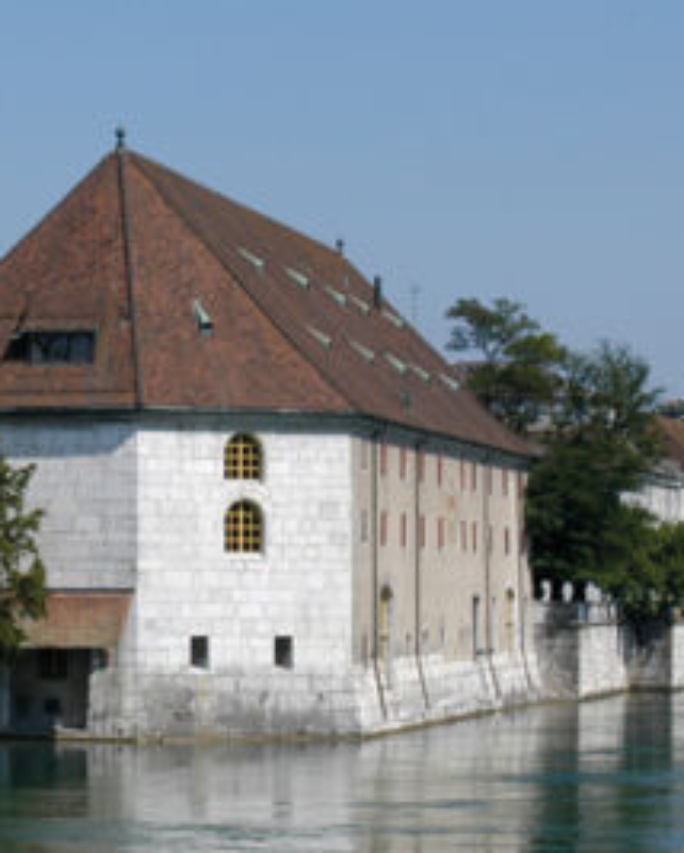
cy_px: 503
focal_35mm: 147
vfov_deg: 13.1
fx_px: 3726
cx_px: -189
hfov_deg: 10.3
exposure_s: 1/500
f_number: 9
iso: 200
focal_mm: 35
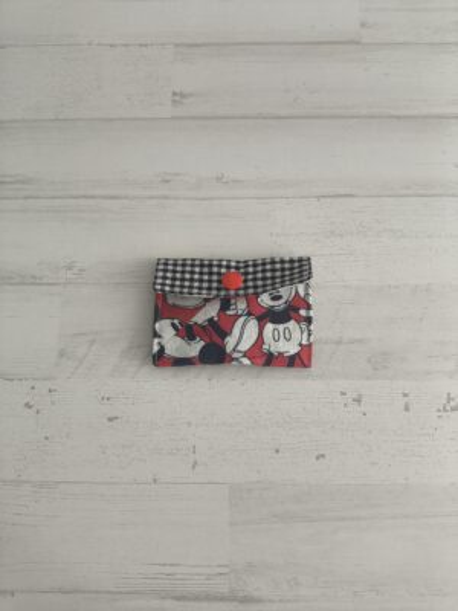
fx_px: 441
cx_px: 229
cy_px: 306
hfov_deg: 54.9
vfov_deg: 69.4
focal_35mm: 25
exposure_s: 1/50
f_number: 1.7
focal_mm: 4.71
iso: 160
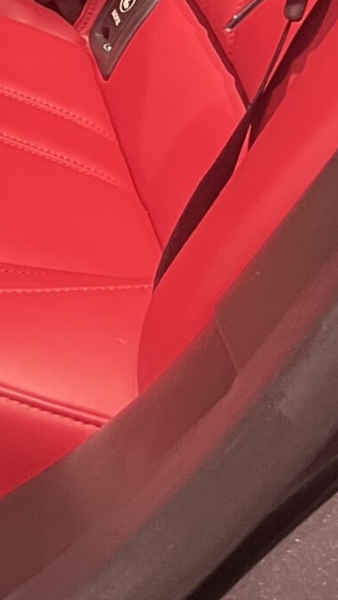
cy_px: -339
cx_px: -291
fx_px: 1688
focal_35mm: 106
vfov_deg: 17.7
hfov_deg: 10.7
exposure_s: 1/60
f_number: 1.6
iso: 400
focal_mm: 5.1
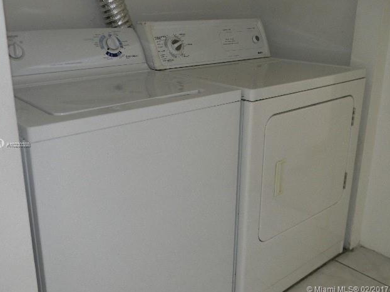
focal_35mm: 37
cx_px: 192
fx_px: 417
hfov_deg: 50.1
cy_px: 145
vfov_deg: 38.7
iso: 200
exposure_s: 1/31
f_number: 3.7
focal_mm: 6.4
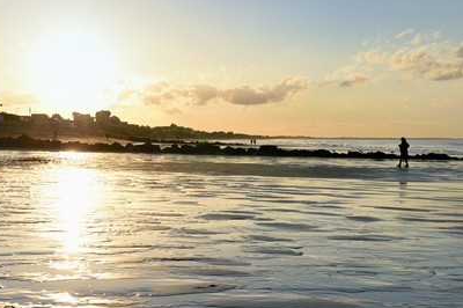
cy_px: 159
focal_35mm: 61
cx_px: 229
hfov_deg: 32.9
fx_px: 784
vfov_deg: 22.2
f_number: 20
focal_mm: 58
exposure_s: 1/200
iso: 200
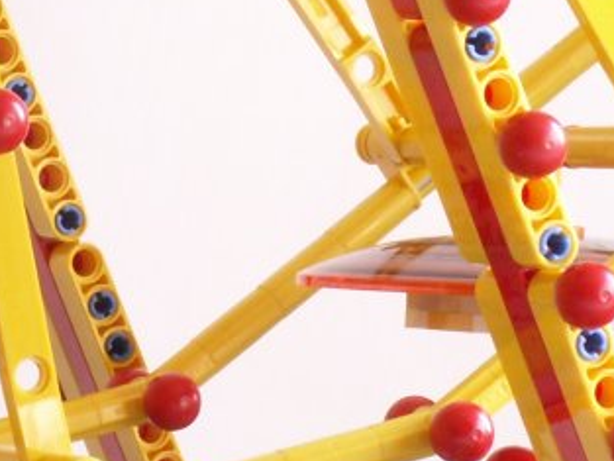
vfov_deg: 4.6
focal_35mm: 323
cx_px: -165
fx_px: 5731
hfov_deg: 6.1
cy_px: 667
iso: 50
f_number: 8
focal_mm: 13.15
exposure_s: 1/6
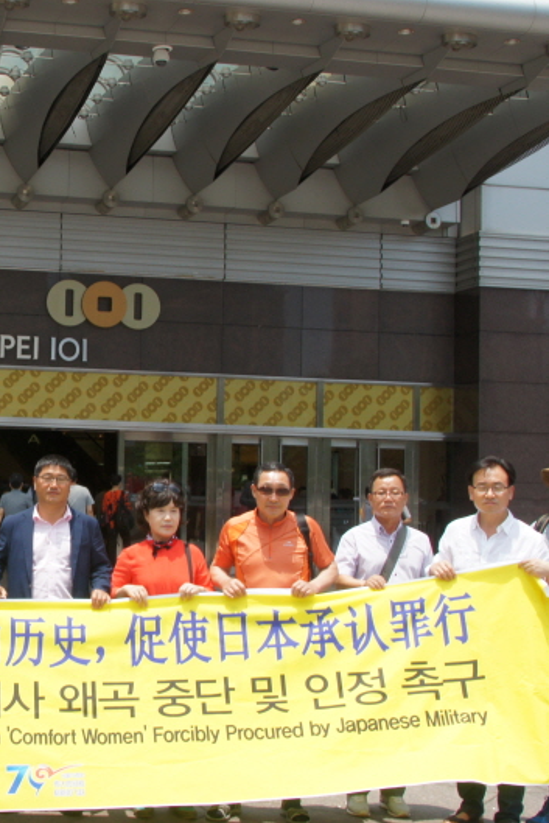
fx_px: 1326
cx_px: -2
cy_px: 421
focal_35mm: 58
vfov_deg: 34.5
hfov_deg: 22.5
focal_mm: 20
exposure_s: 1/160
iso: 200
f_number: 11
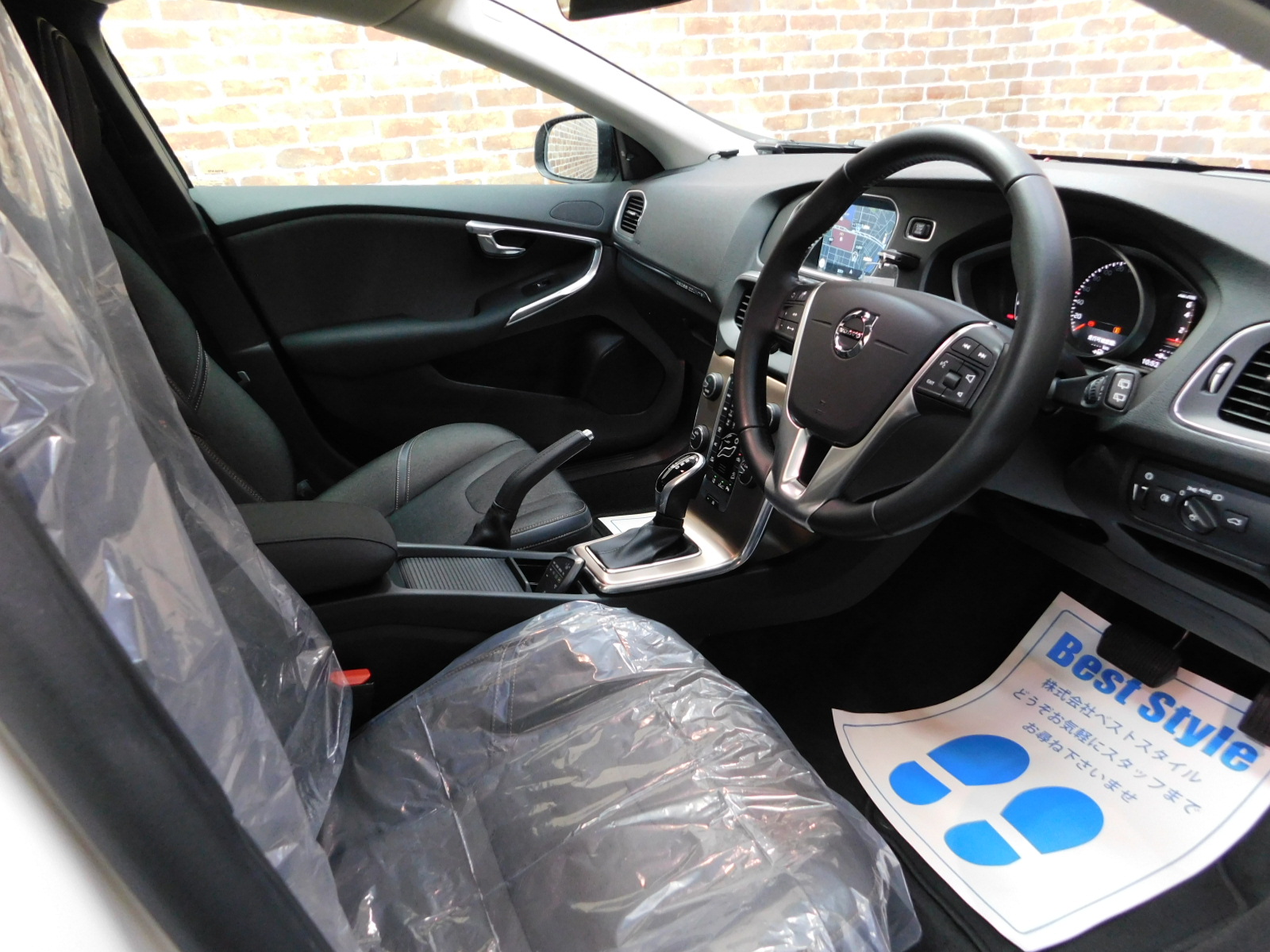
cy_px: 476
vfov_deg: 58.9
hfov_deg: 73.9
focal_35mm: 23
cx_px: 635
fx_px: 844
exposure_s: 1/10
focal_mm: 4
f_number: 3
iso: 400
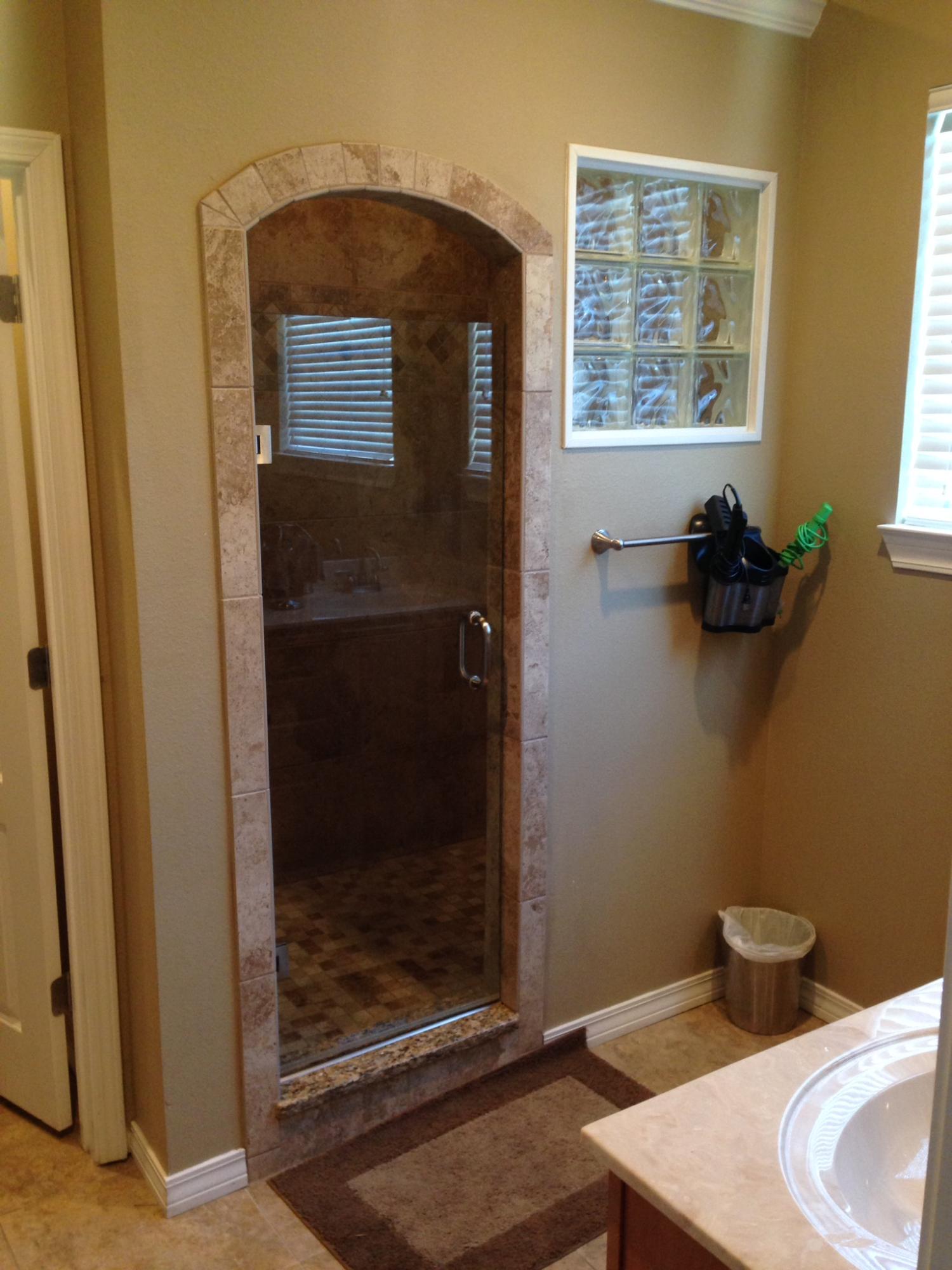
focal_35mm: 33
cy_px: 635
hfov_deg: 42.9
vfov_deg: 55.4
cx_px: 476
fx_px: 1210
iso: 125
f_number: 2.4
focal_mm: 4.12
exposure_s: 1/20
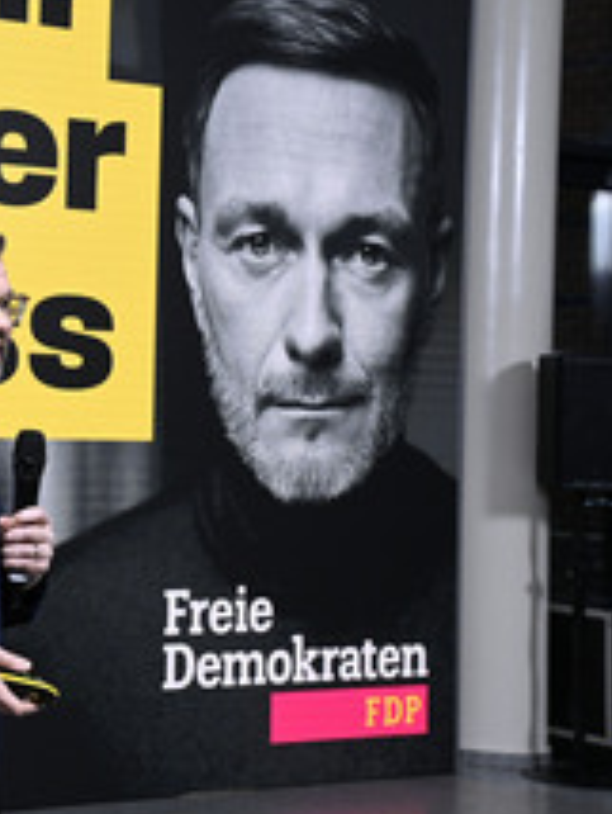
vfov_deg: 21.9
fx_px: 2094
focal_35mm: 89
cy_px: 316
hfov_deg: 15.9
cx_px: -162
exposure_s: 1/250
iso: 4000
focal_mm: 44
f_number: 6.3
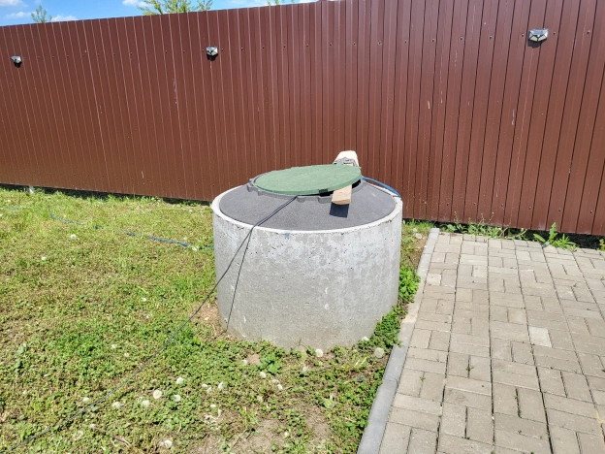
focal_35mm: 26
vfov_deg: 53.1
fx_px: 454
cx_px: 302
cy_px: 227
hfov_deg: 67.3
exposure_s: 1/1318
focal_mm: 4.25
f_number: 1.8
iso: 50
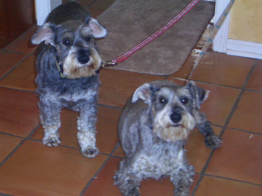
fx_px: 666
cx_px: 131
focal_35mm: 88
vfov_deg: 16.8
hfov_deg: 22.3
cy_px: 98
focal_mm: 14.6
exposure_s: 1/60
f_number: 4.4
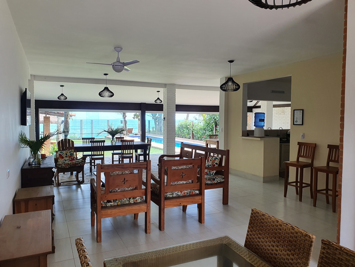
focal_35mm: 26
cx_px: 178
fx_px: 267
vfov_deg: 53.1
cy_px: 134
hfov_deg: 67.3
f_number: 2.4
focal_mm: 4.32
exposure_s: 1/120
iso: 64
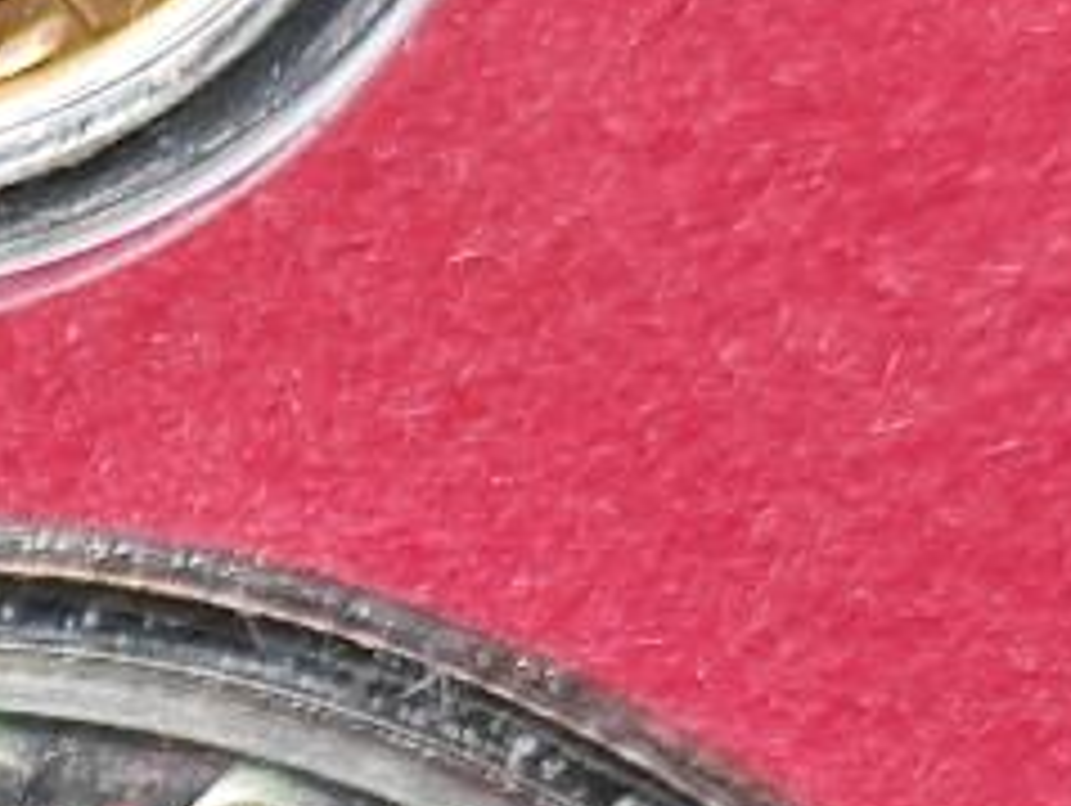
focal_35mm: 288
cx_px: -1480
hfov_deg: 6.5
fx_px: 8920
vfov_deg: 5.0
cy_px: 2085
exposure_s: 1/50
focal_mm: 5.84
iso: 160
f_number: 1.6
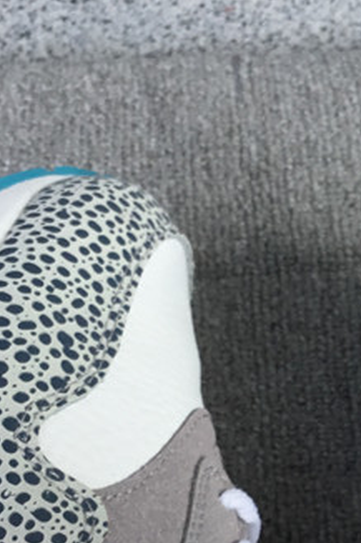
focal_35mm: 89
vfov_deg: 22.5
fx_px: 1340
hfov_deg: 15.2
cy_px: 441
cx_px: 321
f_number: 2.4
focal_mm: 3.3
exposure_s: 1/407
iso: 25
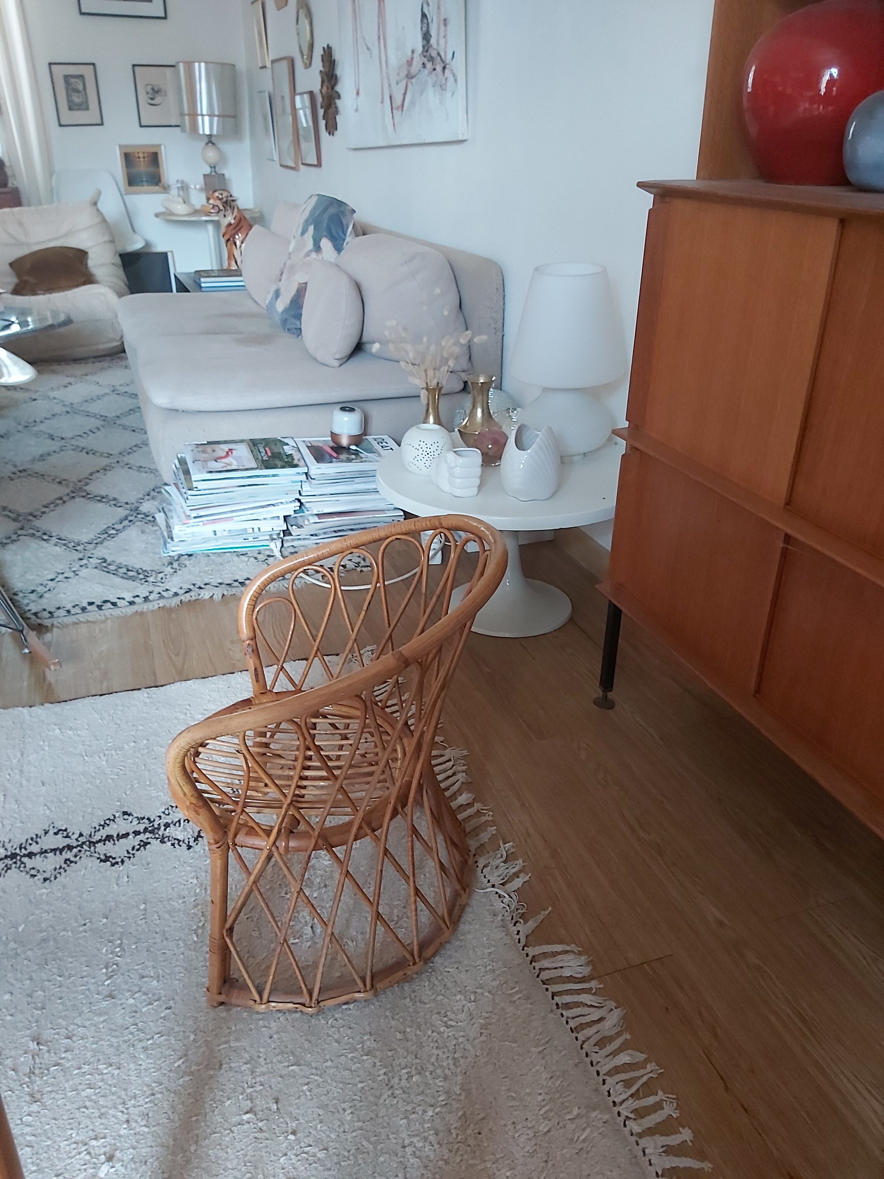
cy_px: 590
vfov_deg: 67.3
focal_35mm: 26
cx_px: 442
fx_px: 885
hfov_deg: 53.1
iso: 250
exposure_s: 1/50
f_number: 1.7
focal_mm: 3.92
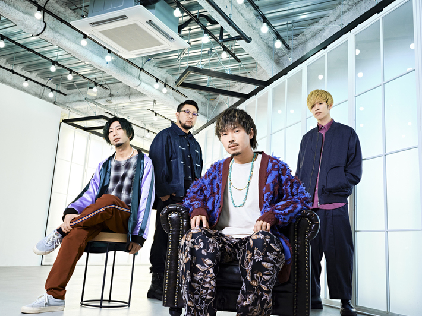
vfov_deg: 39.6
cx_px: 211
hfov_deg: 51.4
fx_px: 439
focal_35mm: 36
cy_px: 158
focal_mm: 44.9
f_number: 10
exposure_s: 1/125
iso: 2000
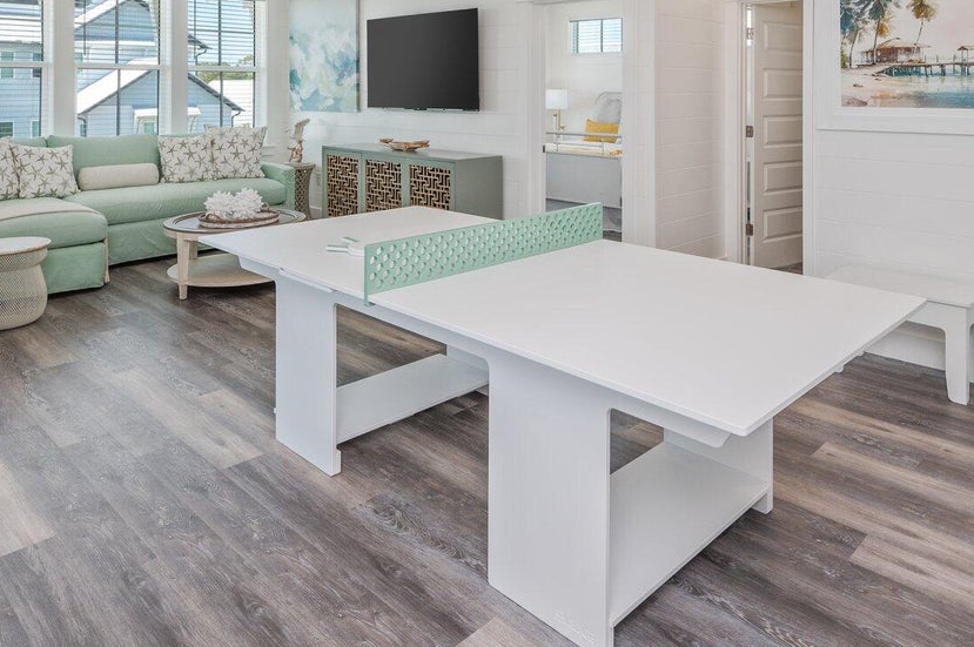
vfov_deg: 45.9
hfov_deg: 69.4
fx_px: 703
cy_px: 96
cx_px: 461
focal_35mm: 26
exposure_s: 1/30
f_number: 9
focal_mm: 14
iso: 200
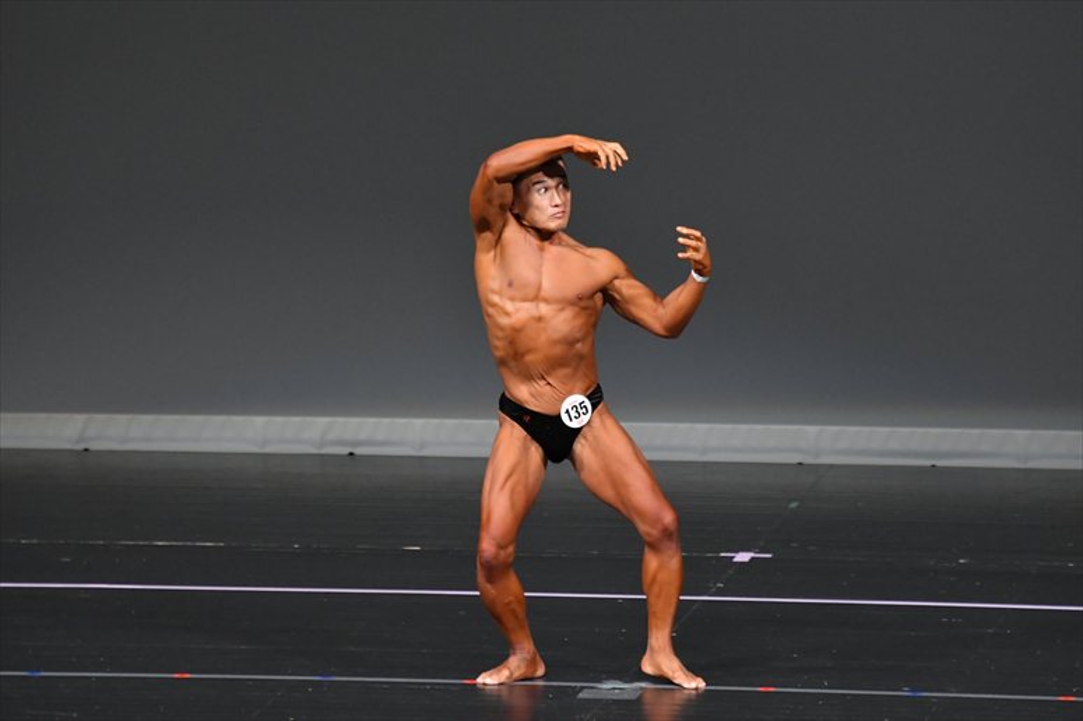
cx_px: 542
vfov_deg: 4.4
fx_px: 9472
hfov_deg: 6.5
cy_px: 360
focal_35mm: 315
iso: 4000
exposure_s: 1/400
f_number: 5.6
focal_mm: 210
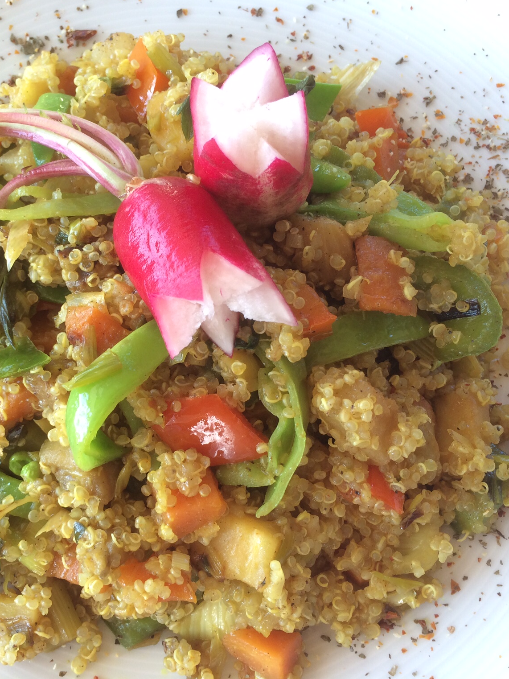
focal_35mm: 39
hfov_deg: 36.5
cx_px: 182
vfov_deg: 47.9
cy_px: 339
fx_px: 765
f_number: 2.2
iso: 50
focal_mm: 4.15
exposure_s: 1/100
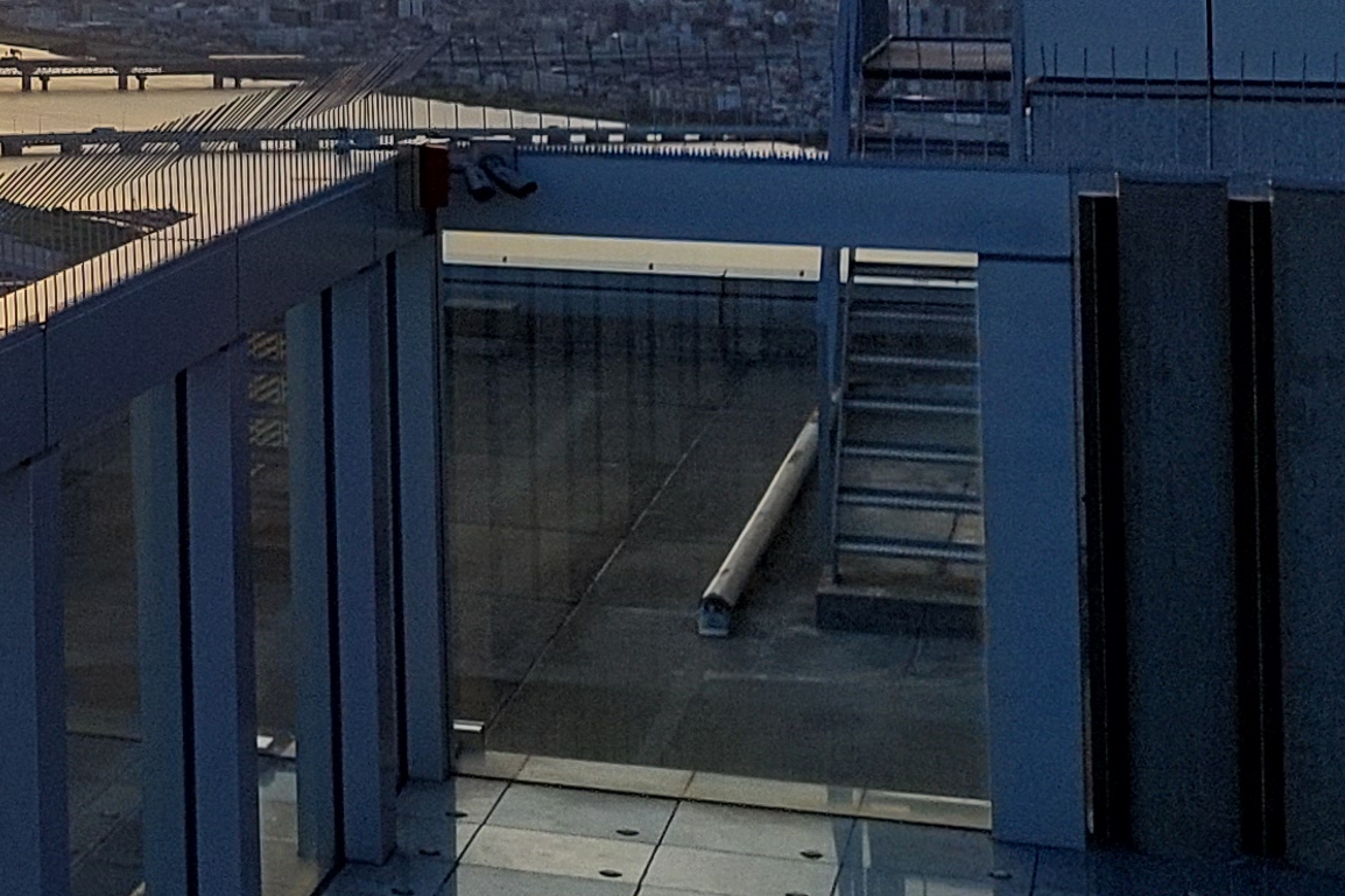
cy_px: -292
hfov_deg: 17.0
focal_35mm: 100
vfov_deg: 13.2
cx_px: -1040
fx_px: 3735
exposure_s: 1/771
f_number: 1.8
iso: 25
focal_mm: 5.23
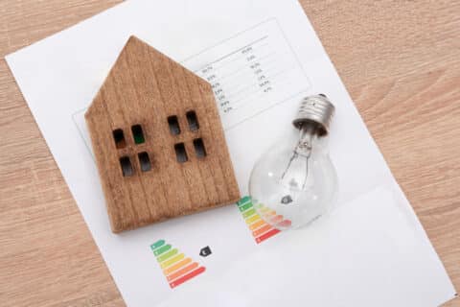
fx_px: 792
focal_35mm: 62
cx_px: 230
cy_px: 154
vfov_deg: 21.9
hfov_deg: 32.4
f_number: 4.5
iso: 400
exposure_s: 1/200
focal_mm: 62
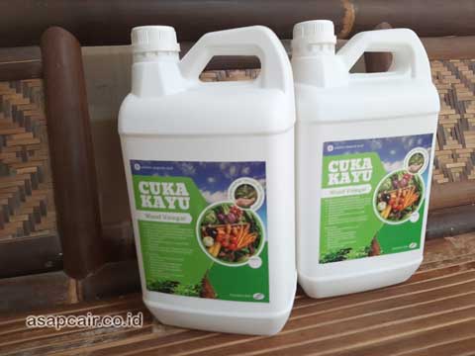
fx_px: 370
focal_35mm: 27
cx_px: 238
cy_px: 178
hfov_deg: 65.3
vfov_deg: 51.4
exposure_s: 1/25
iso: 400
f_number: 1.7
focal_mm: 3.93
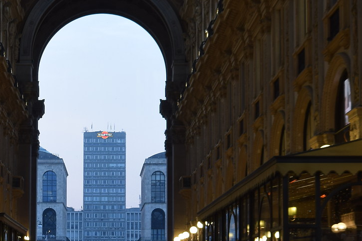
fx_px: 996
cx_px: 64
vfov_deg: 13.7
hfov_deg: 20.3
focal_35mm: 99
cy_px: 219
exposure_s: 1/6
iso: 100
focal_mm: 20
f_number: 8
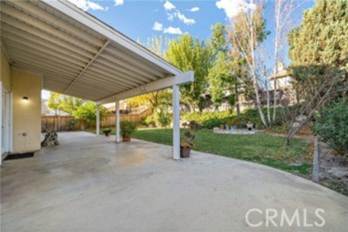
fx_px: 135
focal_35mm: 14
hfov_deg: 104.3
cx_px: 174
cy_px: 116
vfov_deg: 81.2
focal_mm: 14
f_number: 7.1
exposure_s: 1/30
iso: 100
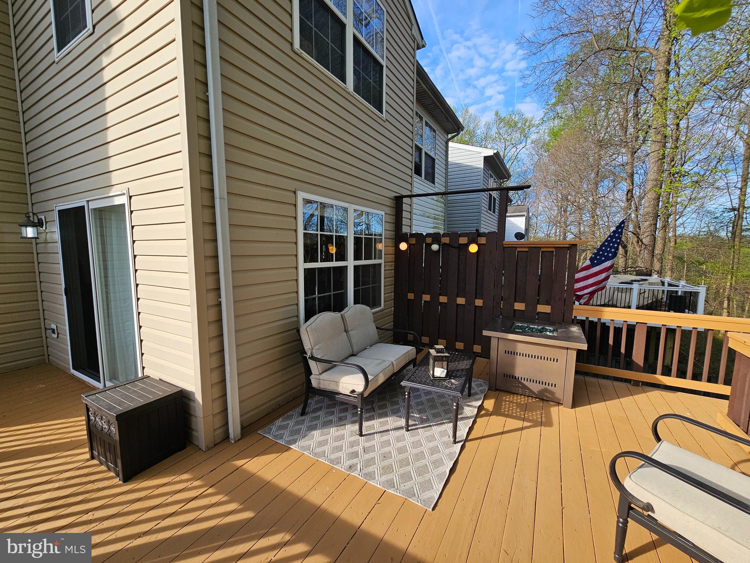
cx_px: 375
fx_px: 282
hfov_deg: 106.2
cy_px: 282
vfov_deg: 89.9
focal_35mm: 13
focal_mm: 2.2
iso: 50
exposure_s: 1/887
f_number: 2.2
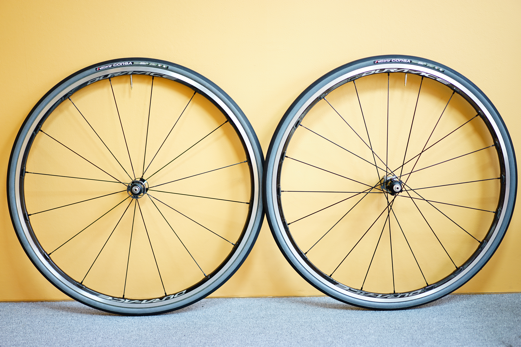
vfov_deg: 24.6
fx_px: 796
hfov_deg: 36.2
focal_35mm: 55
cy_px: 174
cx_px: 260
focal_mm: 55
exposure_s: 1/20
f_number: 1.8
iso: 100
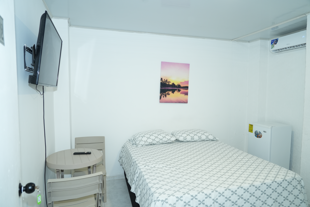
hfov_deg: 73.7
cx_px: 155
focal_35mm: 24
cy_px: 104
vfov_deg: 53.1
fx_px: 207
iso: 1000
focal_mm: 24
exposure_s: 1/100
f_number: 4
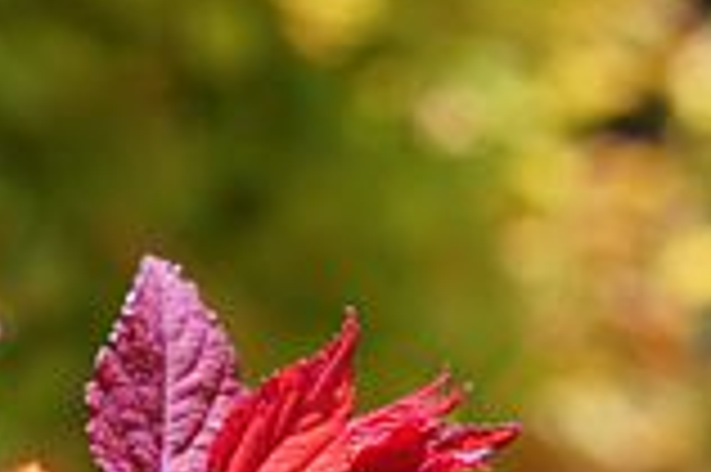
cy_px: 1133
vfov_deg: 2.0
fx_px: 13317
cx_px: -1771
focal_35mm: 675
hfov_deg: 3.0
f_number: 5
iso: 100
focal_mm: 85
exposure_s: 1/125
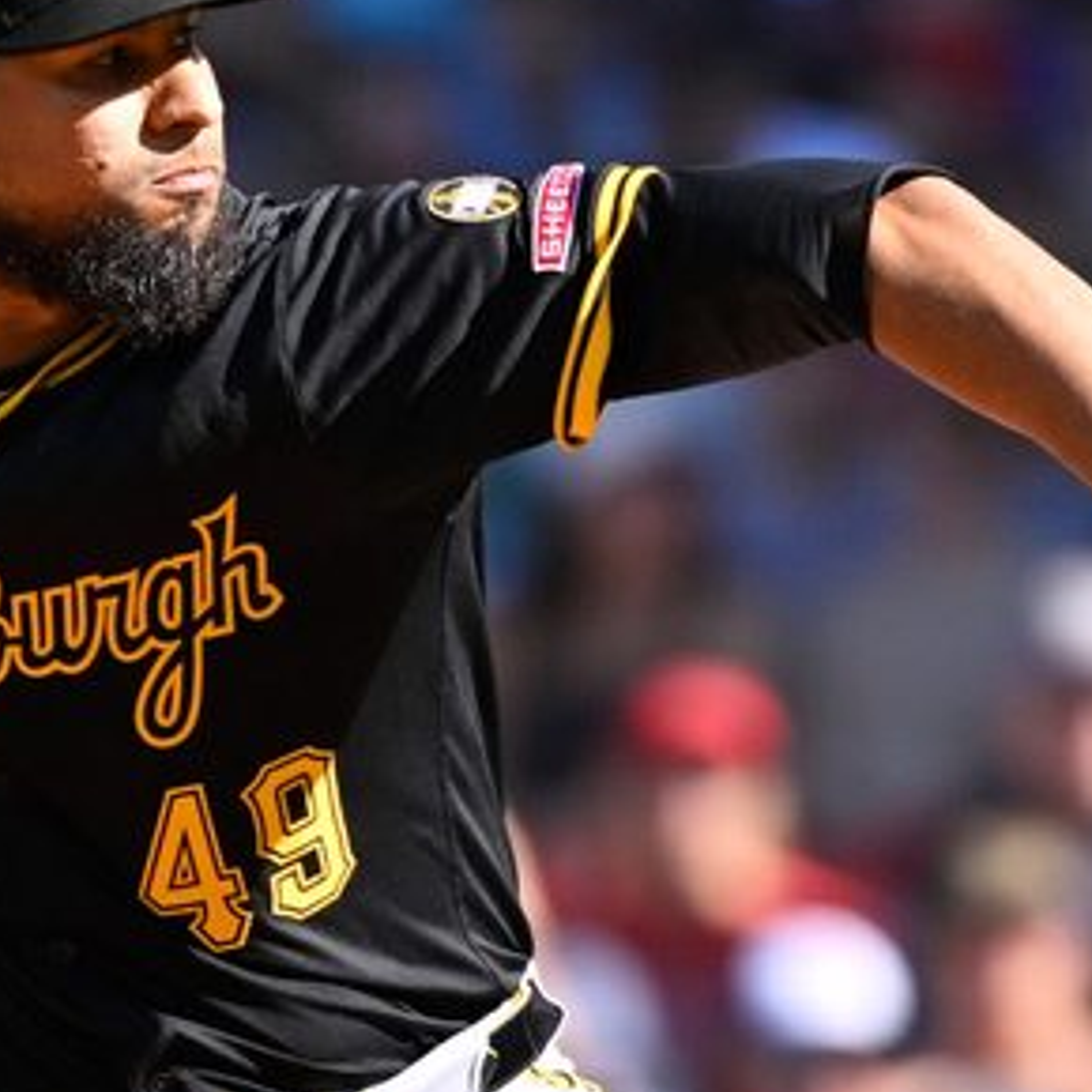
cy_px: 808
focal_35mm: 1200
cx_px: 490
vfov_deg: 1.5
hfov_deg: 1.5
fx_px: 42828
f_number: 4.5
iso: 320
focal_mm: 400
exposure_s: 1/1600
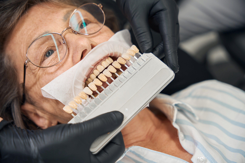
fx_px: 476
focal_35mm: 70
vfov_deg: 19.5
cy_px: 82
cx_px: 122
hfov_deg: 28.8
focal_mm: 70
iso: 500
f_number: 2.8
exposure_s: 1/250
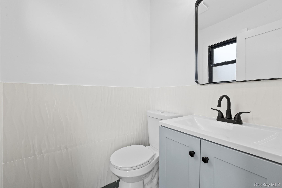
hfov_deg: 104.3
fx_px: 110
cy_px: 94
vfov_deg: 81.2
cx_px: 141
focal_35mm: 14
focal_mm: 14
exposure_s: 1/25
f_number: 10
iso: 800
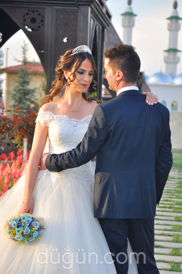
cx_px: 91
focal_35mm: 135
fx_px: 1026
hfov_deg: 10.1
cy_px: 137
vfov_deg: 15.2
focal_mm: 90
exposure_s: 1/80
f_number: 5.6
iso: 200
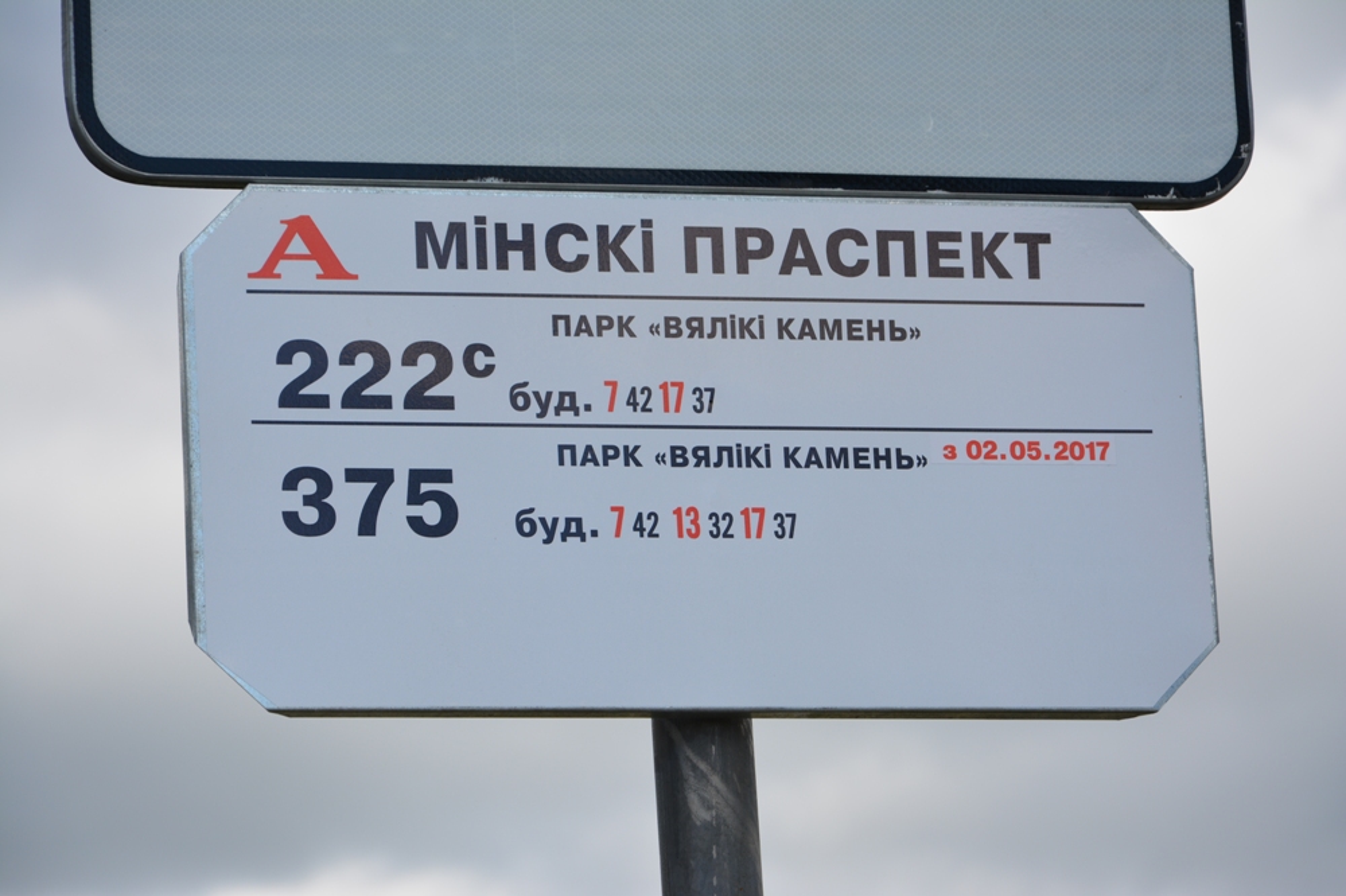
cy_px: 448
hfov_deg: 13.0
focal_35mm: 158
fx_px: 5886
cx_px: 673
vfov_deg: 8.7
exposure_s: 1/320
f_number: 9
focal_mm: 105
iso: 100
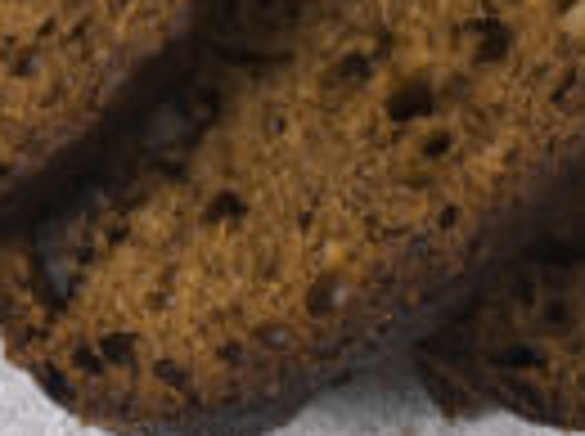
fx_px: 6710
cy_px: -879
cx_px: -688
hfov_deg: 4.9
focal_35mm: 398
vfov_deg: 3.6
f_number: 8
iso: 250
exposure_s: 1/125
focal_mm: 35
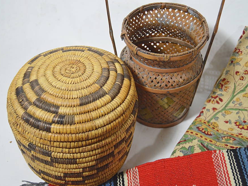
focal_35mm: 49
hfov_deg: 38.9
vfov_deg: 29.7
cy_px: 93
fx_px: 351
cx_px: 124
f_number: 4.2
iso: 640
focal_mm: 30
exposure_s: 1/60
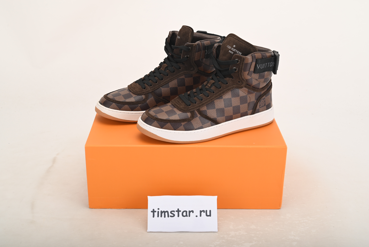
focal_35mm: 48
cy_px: 124
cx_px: 184
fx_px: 492
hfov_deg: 41.1
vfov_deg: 28.1
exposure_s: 1/200
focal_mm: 48
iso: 100
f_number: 11
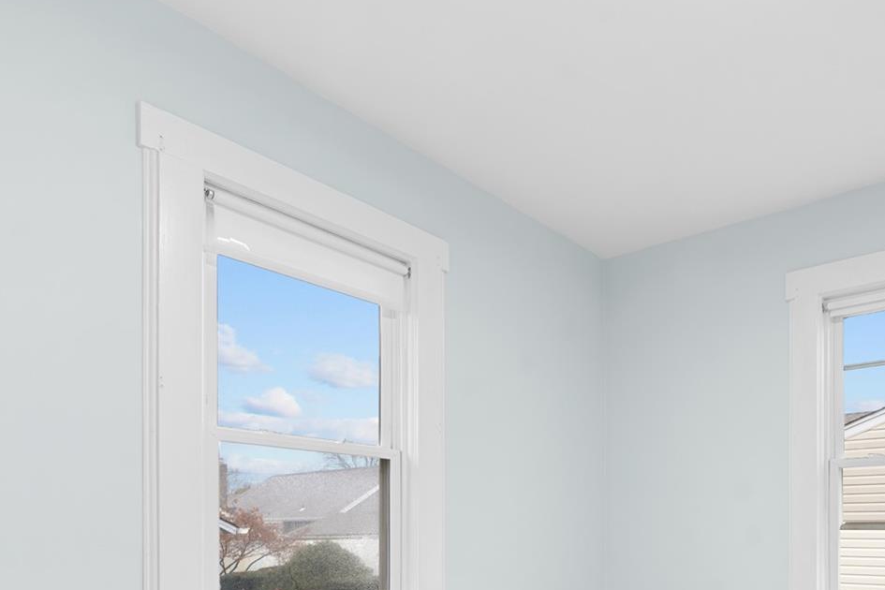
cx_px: 667
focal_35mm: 26
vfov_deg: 44.7
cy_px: 538
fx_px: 639
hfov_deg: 65.1
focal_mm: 12
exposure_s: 1/1.67
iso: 250
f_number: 8
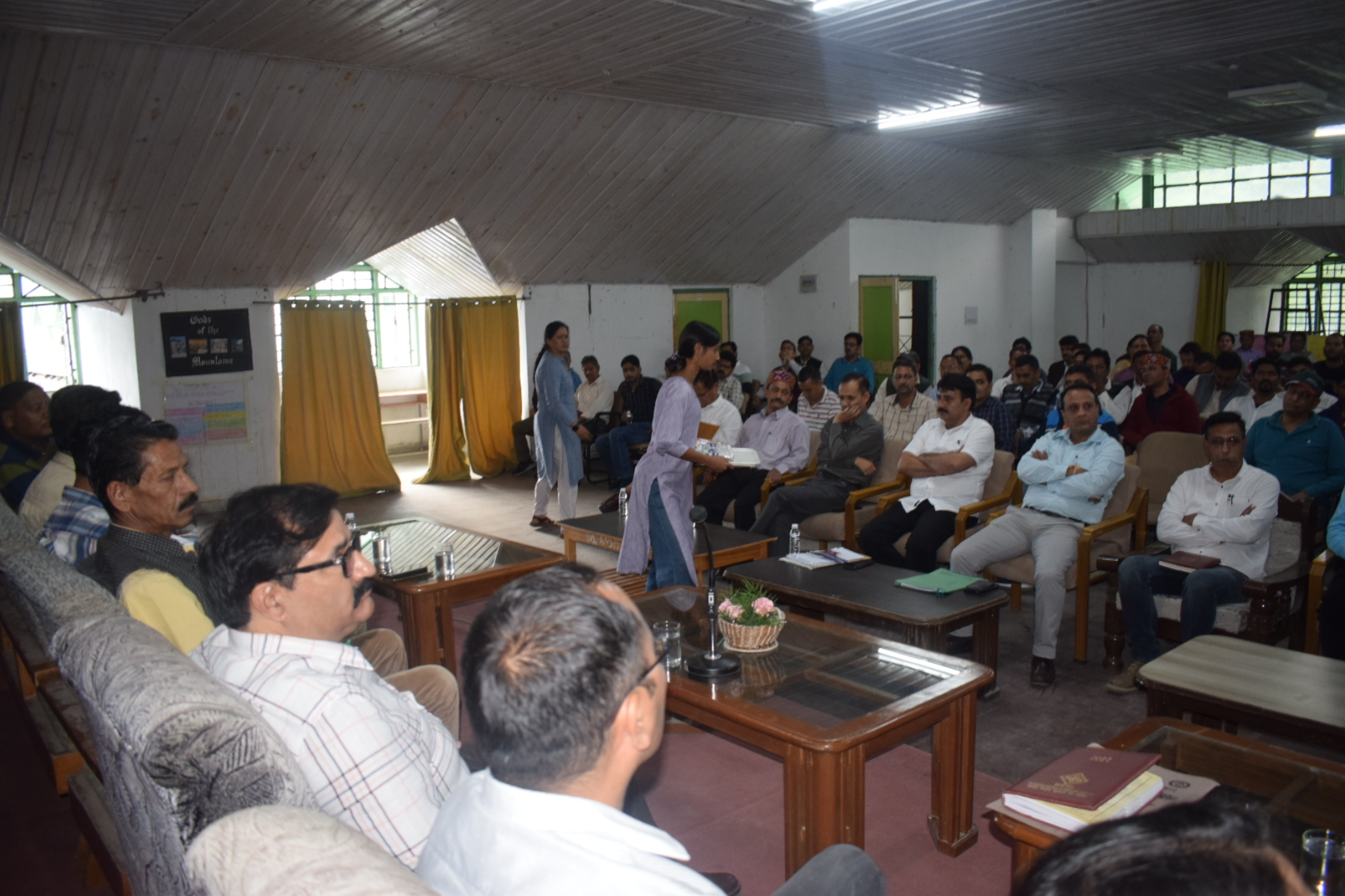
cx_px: 672
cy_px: 448
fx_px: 1009
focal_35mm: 27
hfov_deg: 67.4
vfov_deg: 47.9
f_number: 4
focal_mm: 18
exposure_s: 1/60
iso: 800
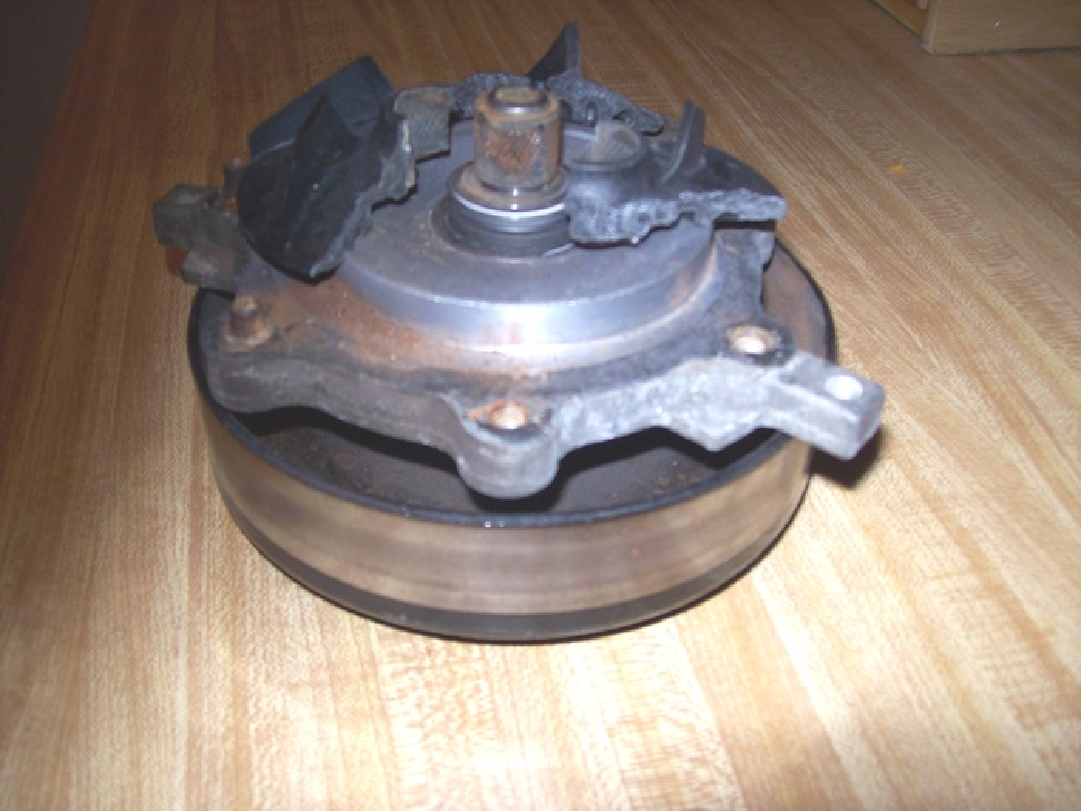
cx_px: 540
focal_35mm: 36
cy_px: 406
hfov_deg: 51.4
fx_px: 1124
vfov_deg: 39.7
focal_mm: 6
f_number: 2.7
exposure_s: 1/64
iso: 80
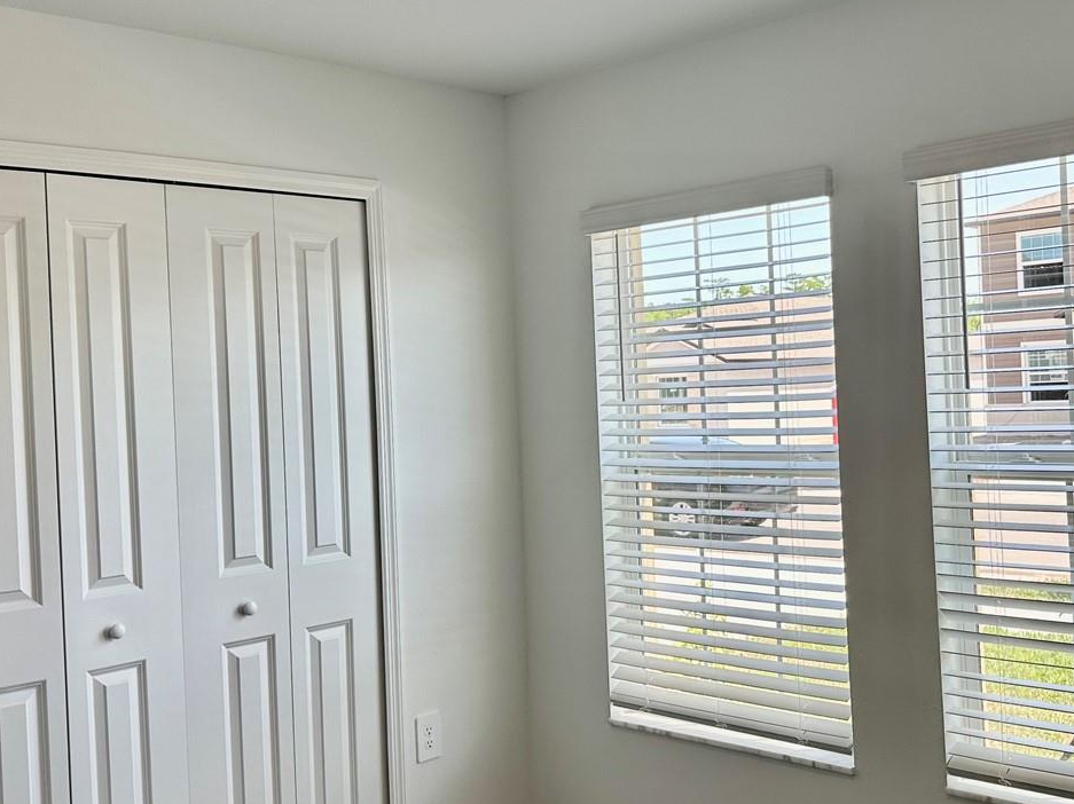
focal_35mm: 41
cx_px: 703
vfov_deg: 35.1
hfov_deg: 45.2
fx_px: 1272
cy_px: 385
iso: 80
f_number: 1.78
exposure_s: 1/414
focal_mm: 6.86
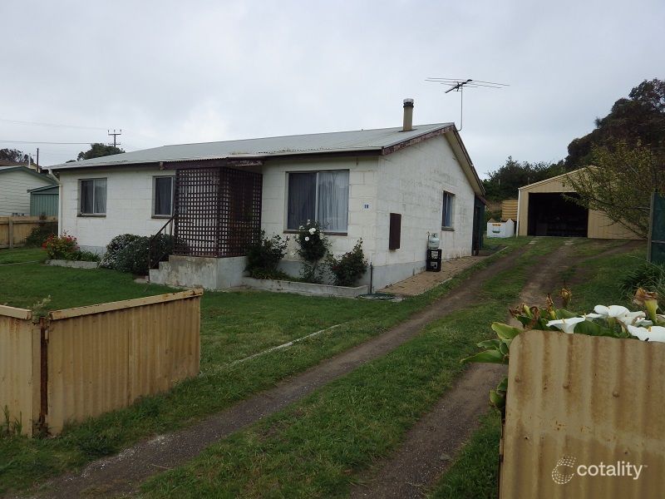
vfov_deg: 54.9
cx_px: 332
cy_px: 250
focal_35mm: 25
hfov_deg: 69.4
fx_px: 480
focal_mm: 4.4
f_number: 3.1
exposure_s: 1/1250
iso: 100
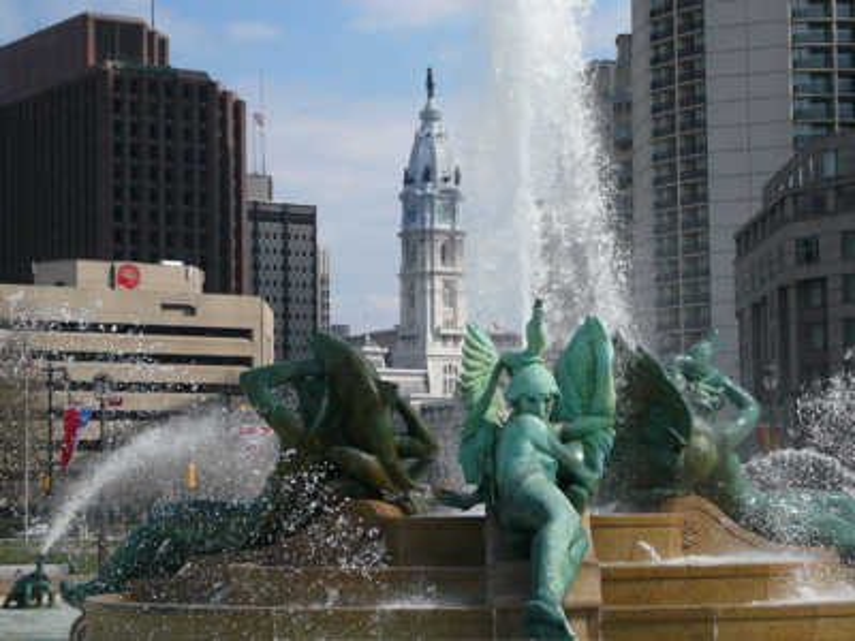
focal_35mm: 93
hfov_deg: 21.1
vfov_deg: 15.9
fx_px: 2297
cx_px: 428
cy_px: 320
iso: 100
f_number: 5.3
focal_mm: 15.5
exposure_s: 1/640
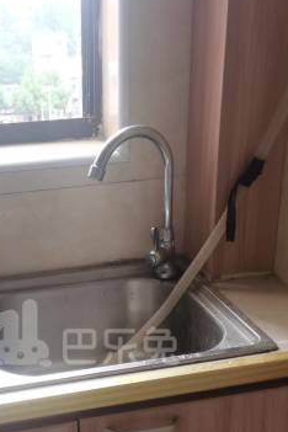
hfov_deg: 21.1
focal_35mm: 64
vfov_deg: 30.8
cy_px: 334
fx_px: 768
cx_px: 81
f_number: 1.8
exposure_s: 1/50
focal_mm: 5.58
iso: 200
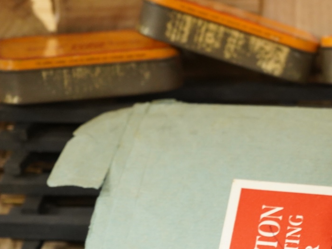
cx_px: 358
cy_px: 240
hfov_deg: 18.8
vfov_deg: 14.4
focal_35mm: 101
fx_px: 969
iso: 2500
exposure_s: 1/100
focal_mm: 43
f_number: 4.5
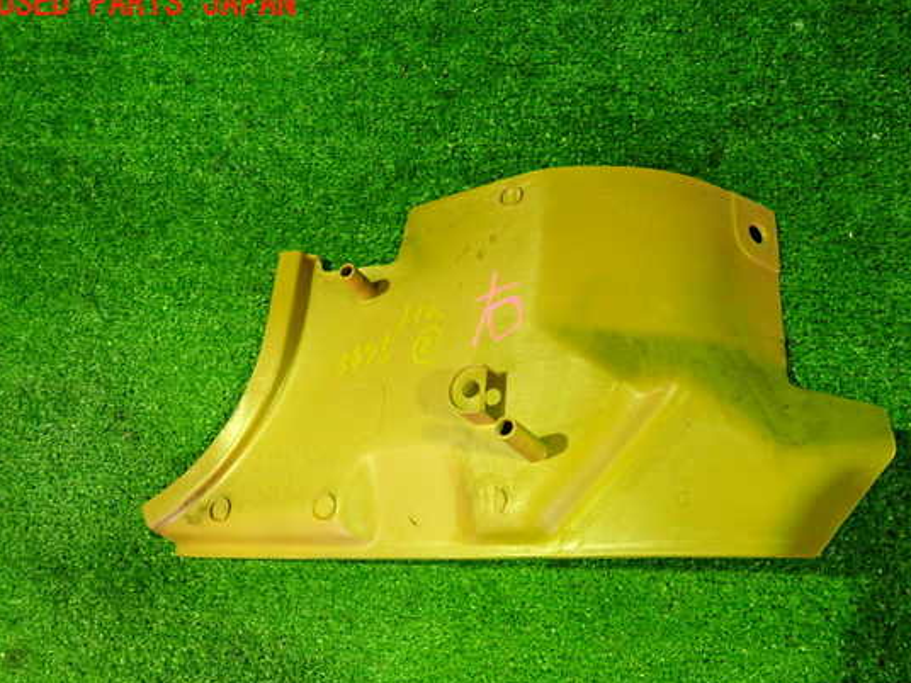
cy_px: 365
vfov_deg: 49.7
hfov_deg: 63.3
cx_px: 496
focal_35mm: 28
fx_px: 737
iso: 500
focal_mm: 4.5
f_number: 2
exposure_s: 1/30
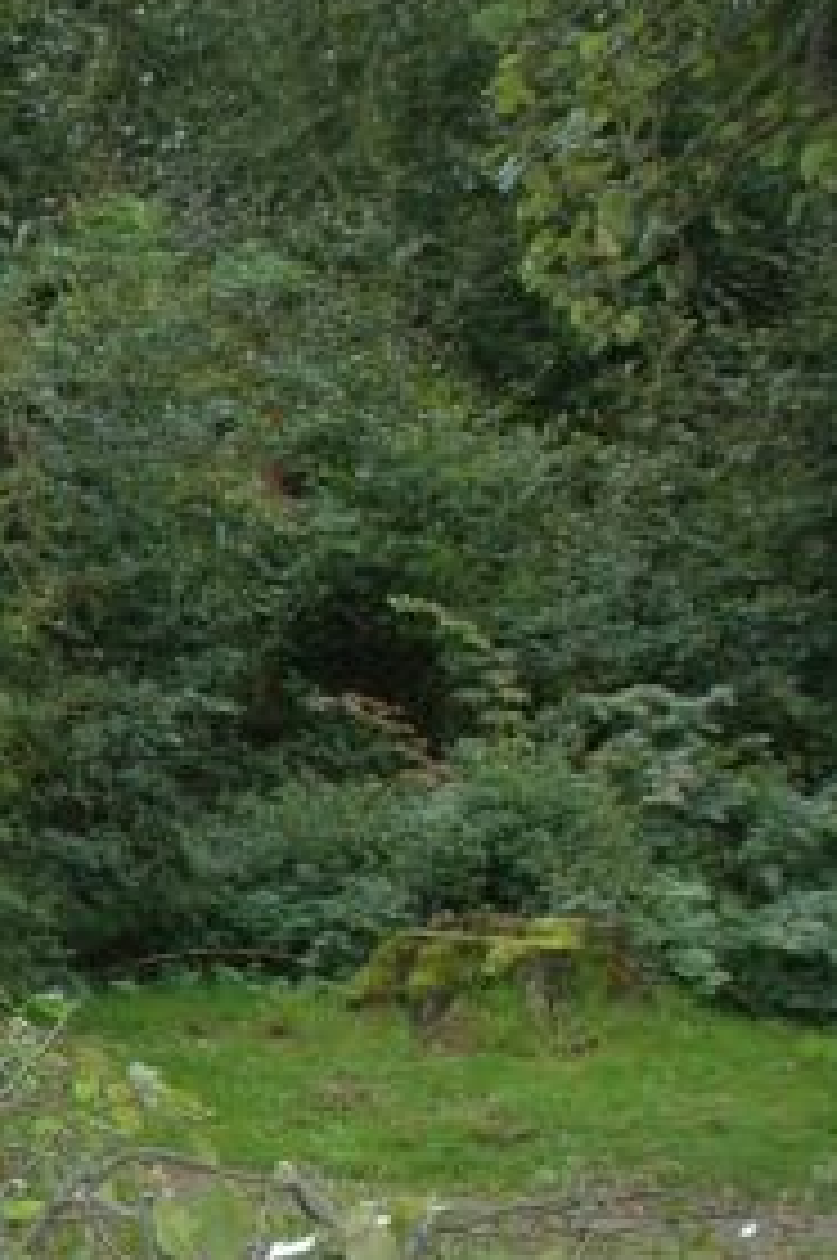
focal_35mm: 82
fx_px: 2867
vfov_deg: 24.2
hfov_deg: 13.5
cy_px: 1105
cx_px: -972
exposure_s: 1/400
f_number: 3.5
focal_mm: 18
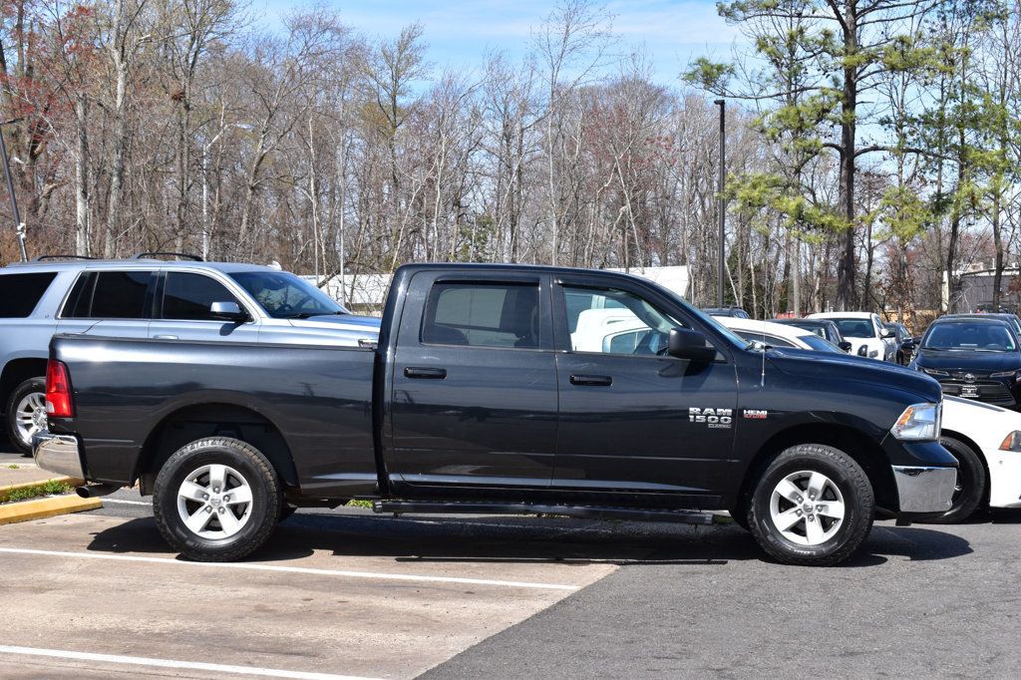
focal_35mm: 57
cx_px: 510
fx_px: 1616
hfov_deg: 35.1
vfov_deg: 23.8
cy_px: 340
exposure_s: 1/500
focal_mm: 38
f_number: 11
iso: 400
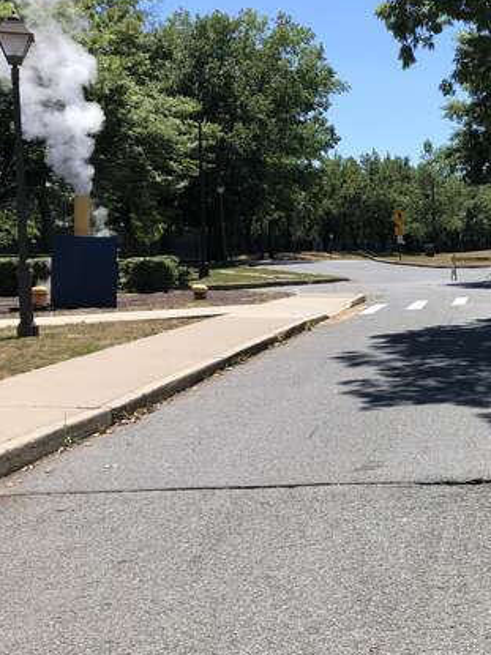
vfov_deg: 35.5
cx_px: 491
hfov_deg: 25.7
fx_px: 1022
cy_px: 305
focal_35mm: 54
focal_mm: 4
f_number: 1.8
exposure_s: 1/1453
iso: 20
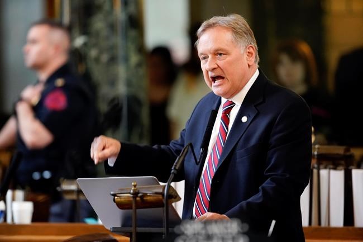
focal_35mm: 300
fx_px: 3024
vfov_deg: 4.6
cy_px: 121
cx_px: 182
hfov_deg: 6.9
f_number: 2.8
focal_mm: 300
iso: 6400
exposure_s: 1/160
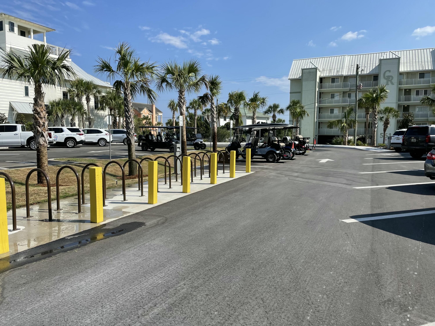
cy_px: 163
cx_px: 218
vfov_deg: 53.1
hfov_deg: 67.3
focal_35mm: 26
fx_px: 327
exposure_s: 1/4000
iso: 32
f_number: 1.6
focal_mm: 4.2
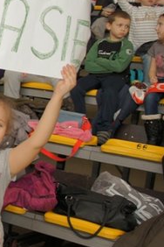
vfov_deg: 24.4
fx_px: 567
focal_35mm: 83
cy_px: 95
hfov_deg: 14.7
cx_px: -118
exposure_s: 1/60
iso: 400
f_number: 4.5
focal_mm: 24
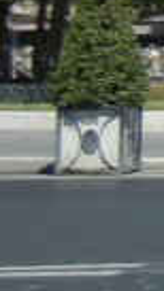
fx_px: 1887
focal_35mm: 244
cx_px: 950
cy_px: -166
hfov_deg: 4.1
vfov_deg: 8.6
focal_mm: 5.4
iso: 160
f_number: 7
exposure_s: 1/347
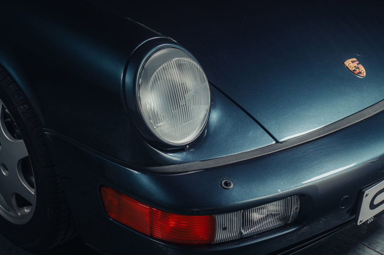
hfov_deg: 28.9
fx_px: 746
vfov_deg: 19.4
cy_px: 128
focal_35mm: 70
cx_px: 192
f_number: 7.1
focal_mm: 70
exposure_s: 1/40
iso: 800
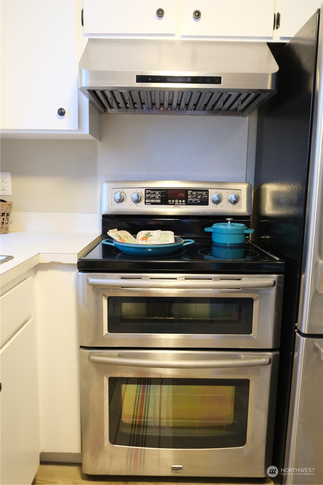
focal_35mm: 28
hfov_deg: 46.4
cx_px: 162
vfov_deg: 65.5
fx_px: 377
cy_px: 242
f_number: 4
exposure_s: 1/30
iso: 5000
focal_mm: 18.6
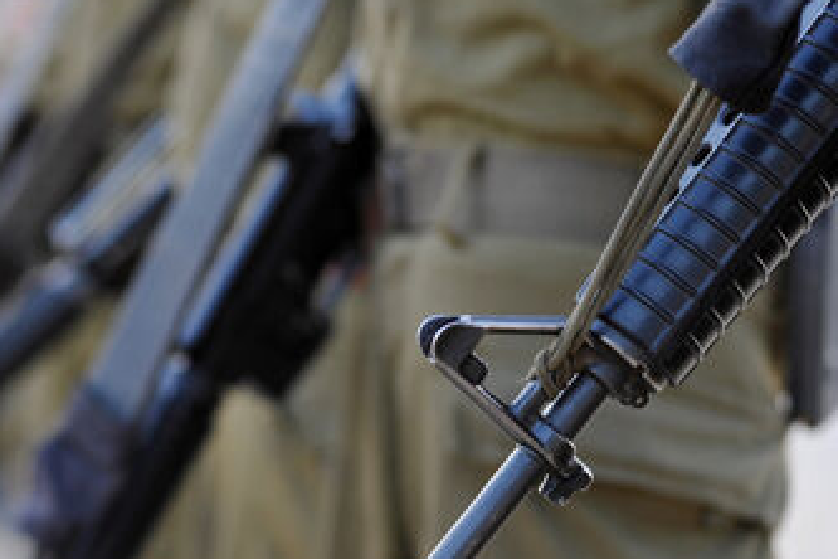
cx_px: 289
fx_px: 2165
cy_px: 447
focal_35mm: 93
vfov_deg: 14.6
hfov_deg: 21.8
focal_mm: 50
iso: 200
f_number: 2.8
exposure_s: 1/200
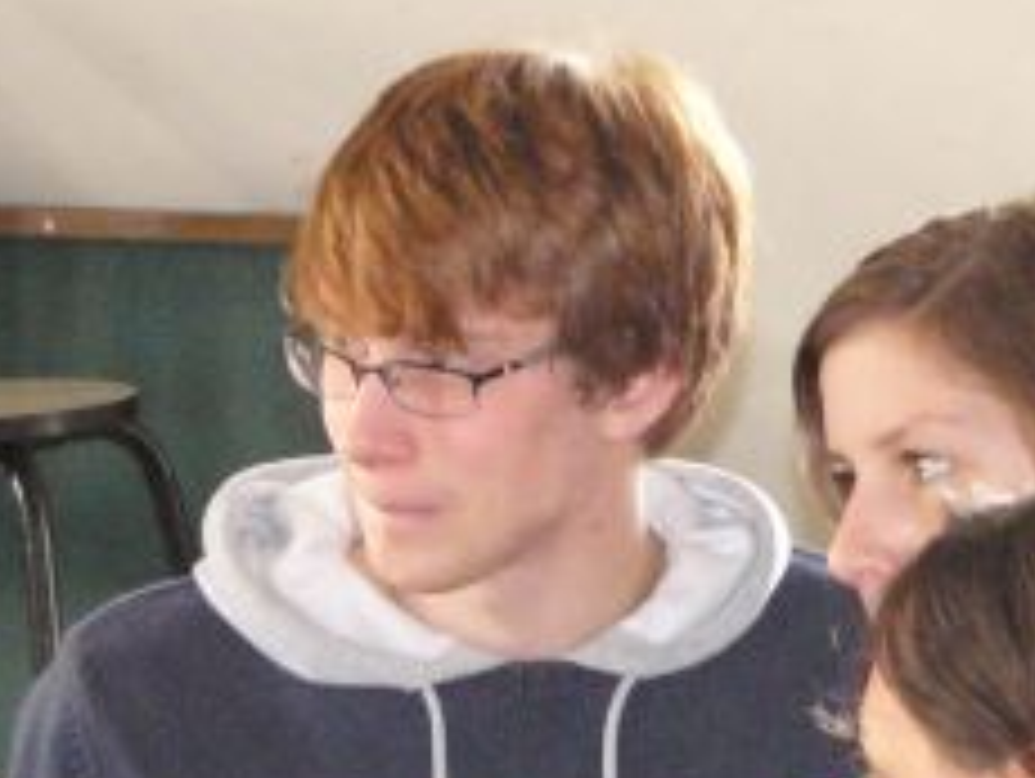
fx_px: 9308
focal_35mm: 311
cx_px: 468
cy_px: 625
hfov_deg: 6.4
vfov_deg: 4.8
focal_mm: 18.6
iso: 400
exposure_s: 1/60
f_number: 2.8
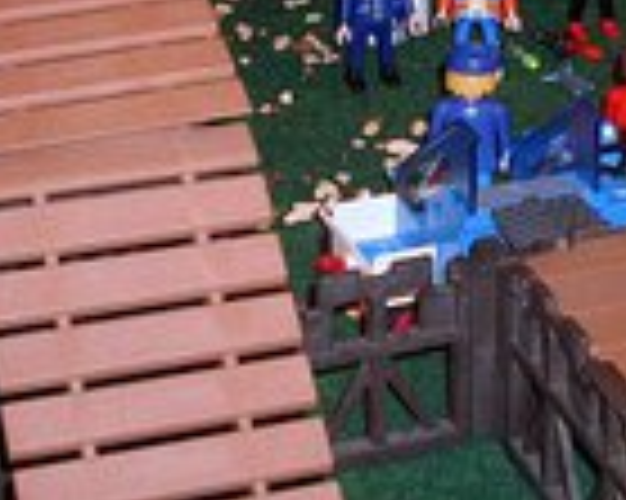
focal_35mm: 138
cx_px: 599
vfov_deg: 10.9
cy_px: -171
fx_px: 2555
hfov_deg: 13.8
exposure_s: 1/45
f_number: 3.1
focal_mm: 8.1
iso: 100
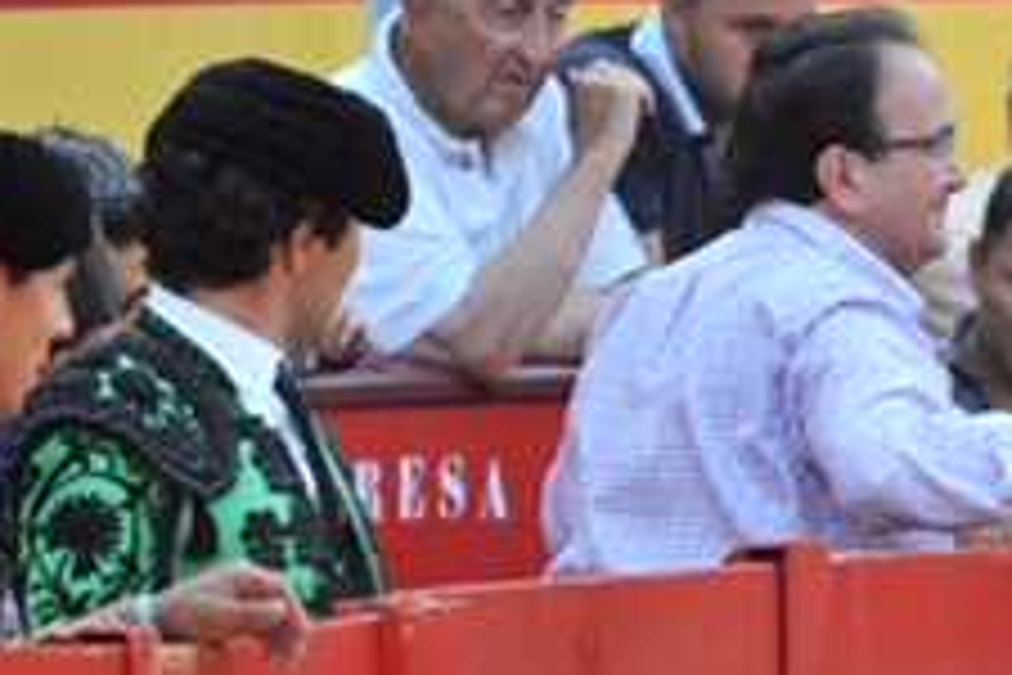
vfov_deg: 1.6
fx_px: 23949
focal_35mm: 852
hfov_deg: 2.4
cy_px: 576
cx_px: 1277
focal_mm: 200
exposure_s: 1/320
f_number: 2.8
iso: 1000
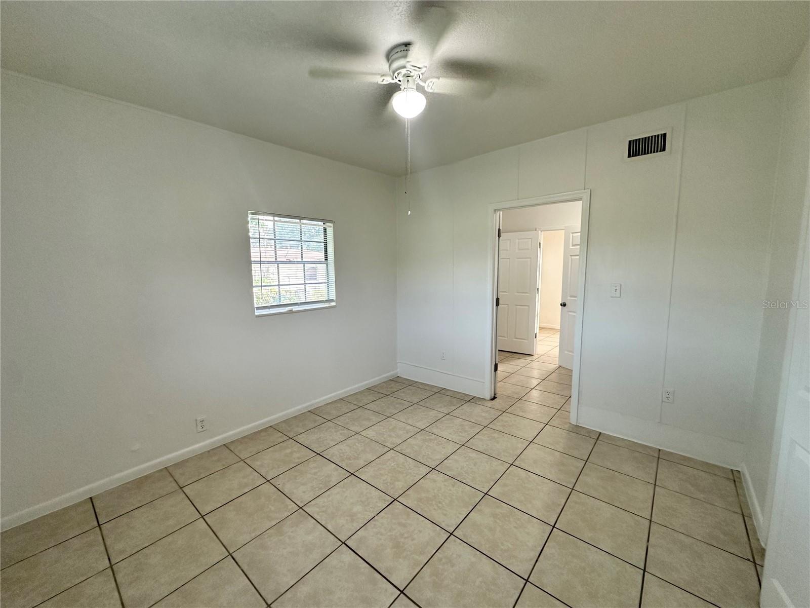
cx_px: 405
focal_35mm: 14
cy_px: 304
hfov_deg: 102.1
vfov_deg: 85.7
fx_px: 328
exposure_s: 1/120
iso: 200
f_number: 2.2
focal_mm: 2.22
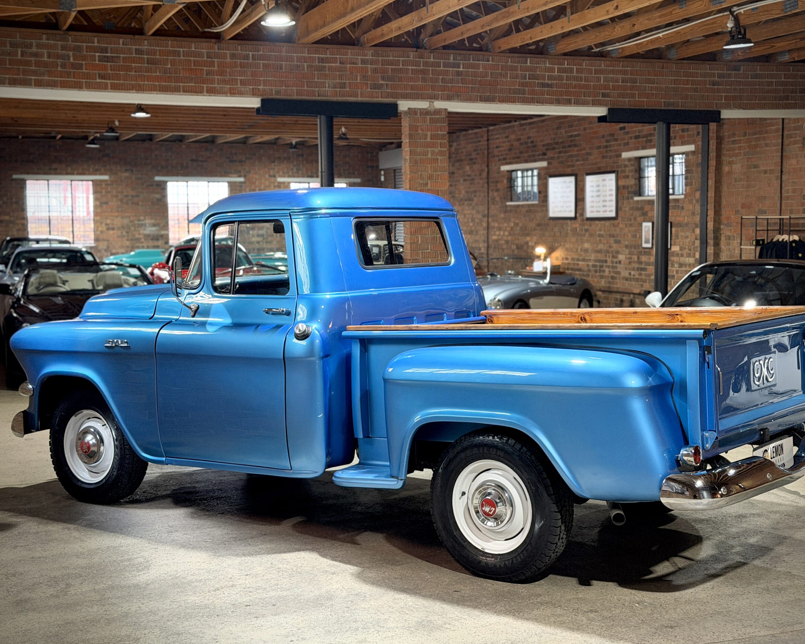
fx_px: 1215
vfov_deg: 29.7
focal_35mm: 51
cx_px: 425
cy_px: 318
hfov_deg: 36.6
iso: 250
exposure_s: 1/33
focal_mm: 6.76
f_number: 1.78
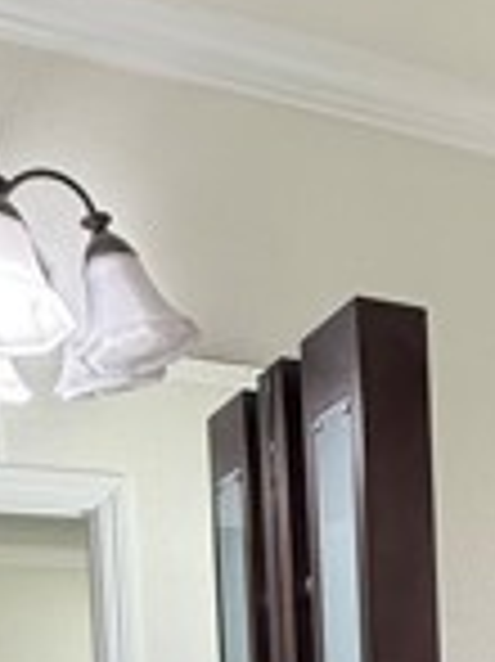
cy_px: 797
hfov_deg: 22.8
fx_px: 1165
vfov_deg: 27.8
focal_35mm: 61
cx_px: 522
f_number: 2.2
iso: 250
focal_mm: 2.22
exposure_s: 1/120
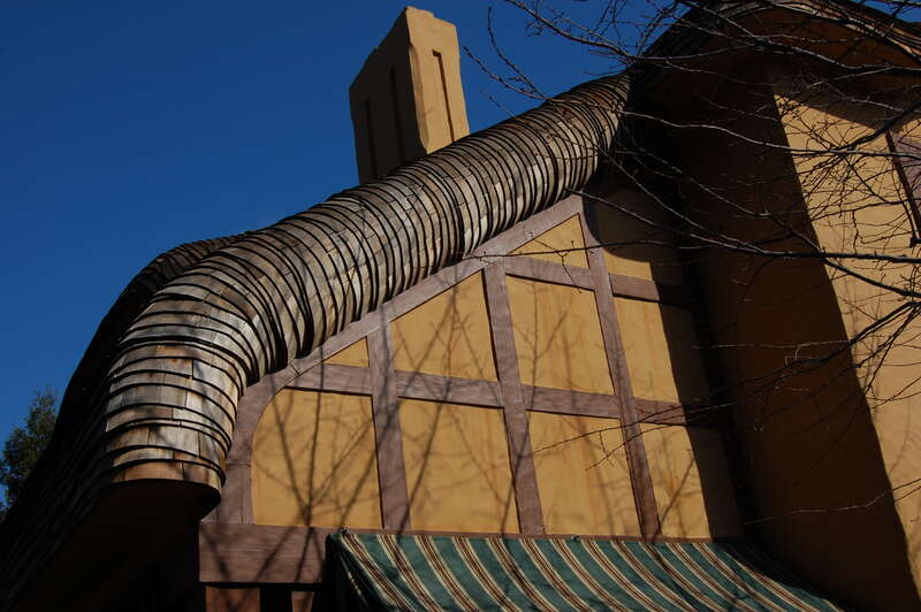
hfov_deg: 46.4
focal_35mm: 42
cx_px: 460
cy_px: 306
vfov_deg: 31.8
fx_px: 1074
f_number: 16
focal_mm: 28
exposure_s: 1/250
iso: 200
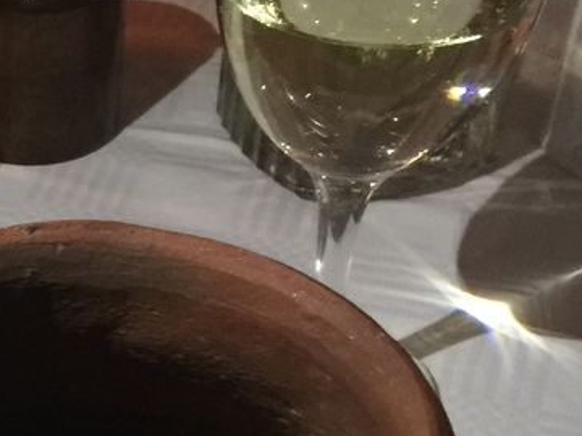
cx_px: -378
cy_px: 405
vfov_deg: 14.2
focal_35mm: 103
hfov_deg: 16.7
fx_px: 1732
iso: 125
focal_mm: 4.15
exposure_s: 1/8
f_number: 2.2
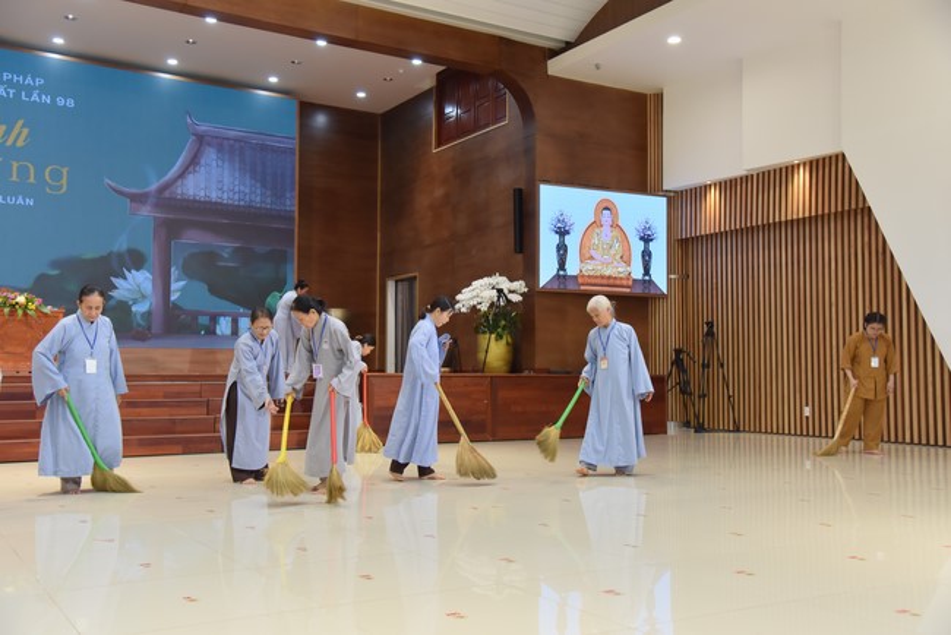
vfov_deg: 35.1
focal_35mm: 38
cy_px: 318
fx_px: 1004
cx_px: 476
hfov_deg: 50.7
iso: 1250
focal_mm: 38
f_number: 5.6
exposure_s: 1/125
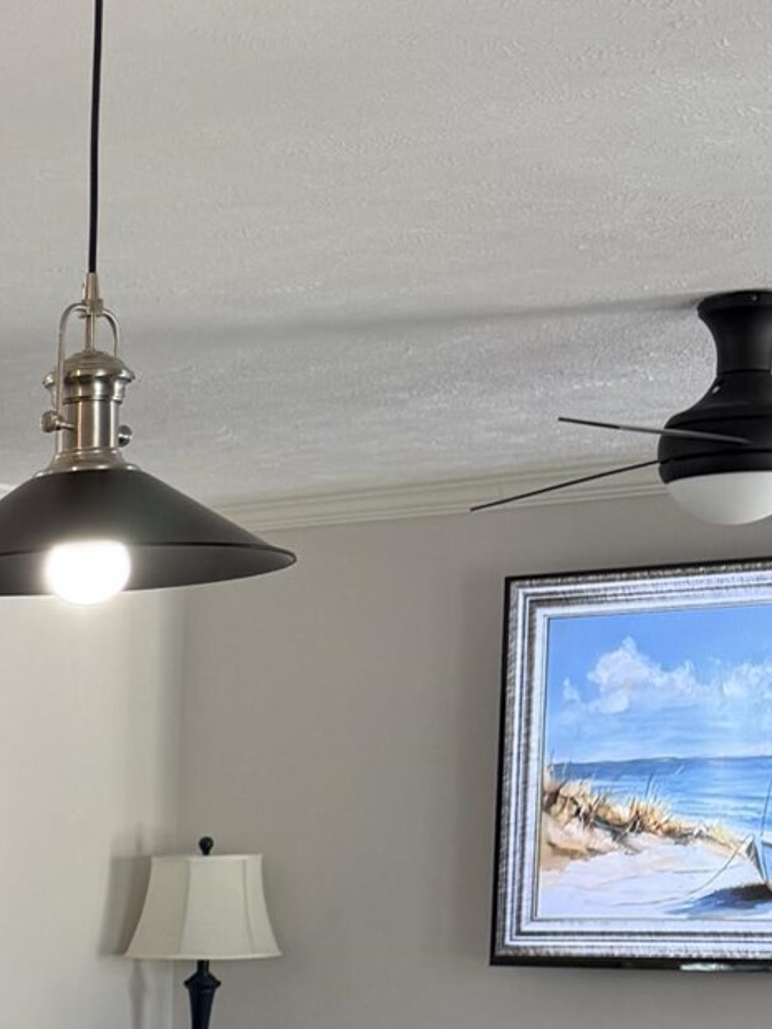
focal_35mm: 89
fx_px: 2646
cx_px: -595
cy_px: 1218
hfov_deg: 14.7
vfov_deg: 20.6
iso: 80
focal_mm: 6.76
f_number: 1.78
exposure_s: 1/132
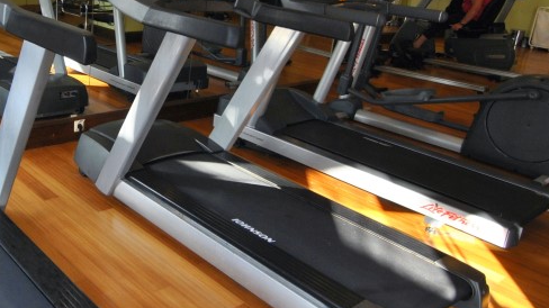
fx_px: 538
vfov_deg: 31.7
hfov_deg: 51.8
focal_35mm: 37
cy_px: 102
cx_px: 140
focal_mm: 10
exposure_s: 1/100
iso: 200
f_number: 3.5
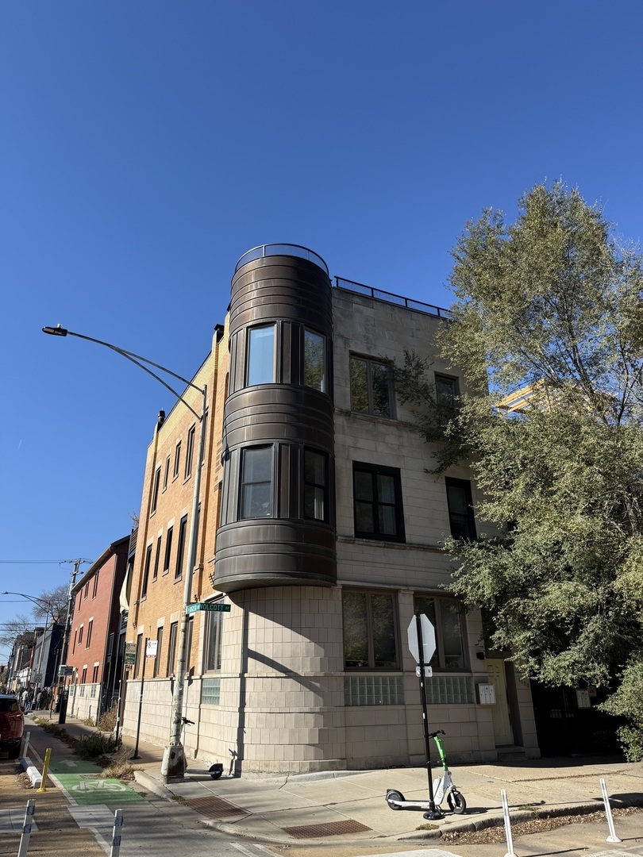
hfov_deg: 56.8
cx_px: 322
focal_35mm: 24
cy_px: 428
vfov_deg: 71.6
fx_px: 594
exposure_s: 1/3145
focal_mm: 6.76
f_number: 1.78
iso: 80
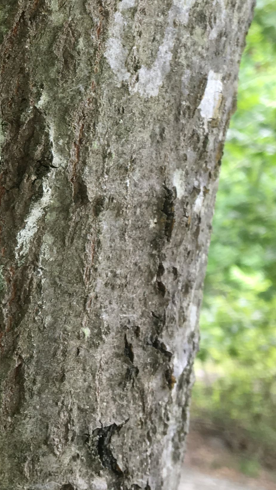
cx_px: -82
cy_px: 145
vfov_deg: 27.3
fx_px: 1001
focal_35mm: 77
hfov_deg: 15.0
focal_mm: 4.15
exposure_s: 1/120
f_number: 2.2
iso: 32
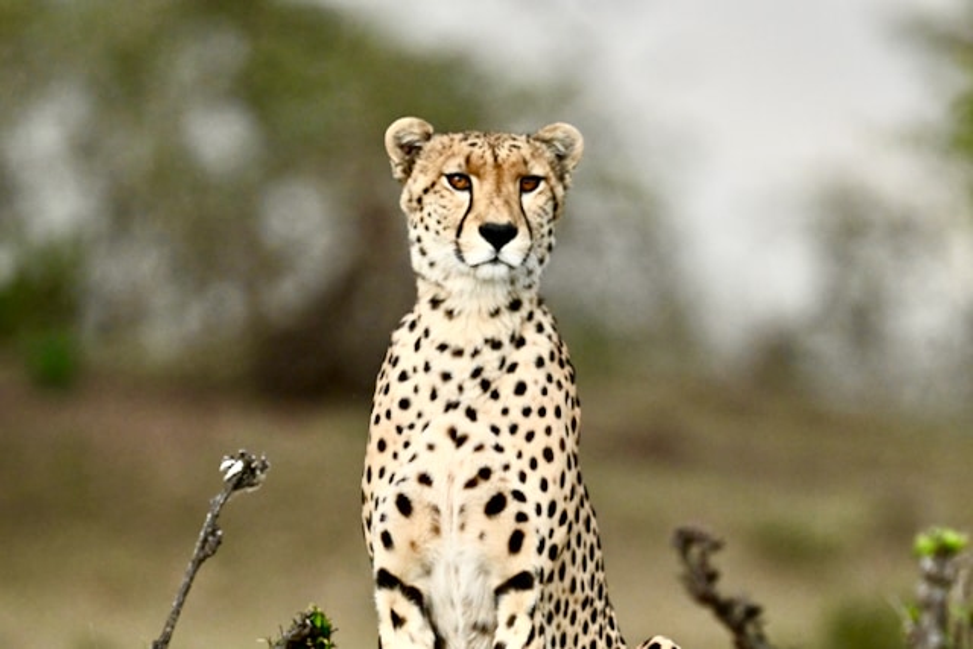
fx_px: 15138
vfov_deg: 2.5
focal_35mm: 560
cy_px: 324
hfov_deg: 3.7
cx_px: 486
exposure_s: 1/4000
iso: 2000
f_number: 4
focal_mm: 560
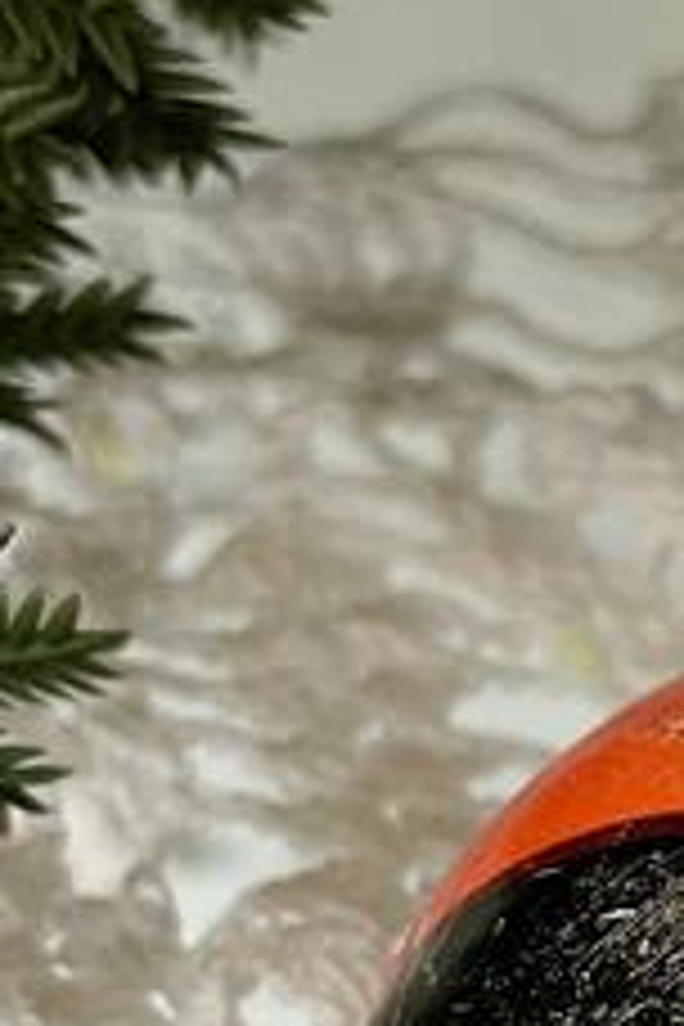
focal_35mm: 117
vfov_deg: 17.3
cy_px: 846
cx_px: 936
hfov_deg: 11.4
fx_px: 3334
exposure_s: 1/73
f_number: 1.6
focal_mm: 5.1
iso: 125
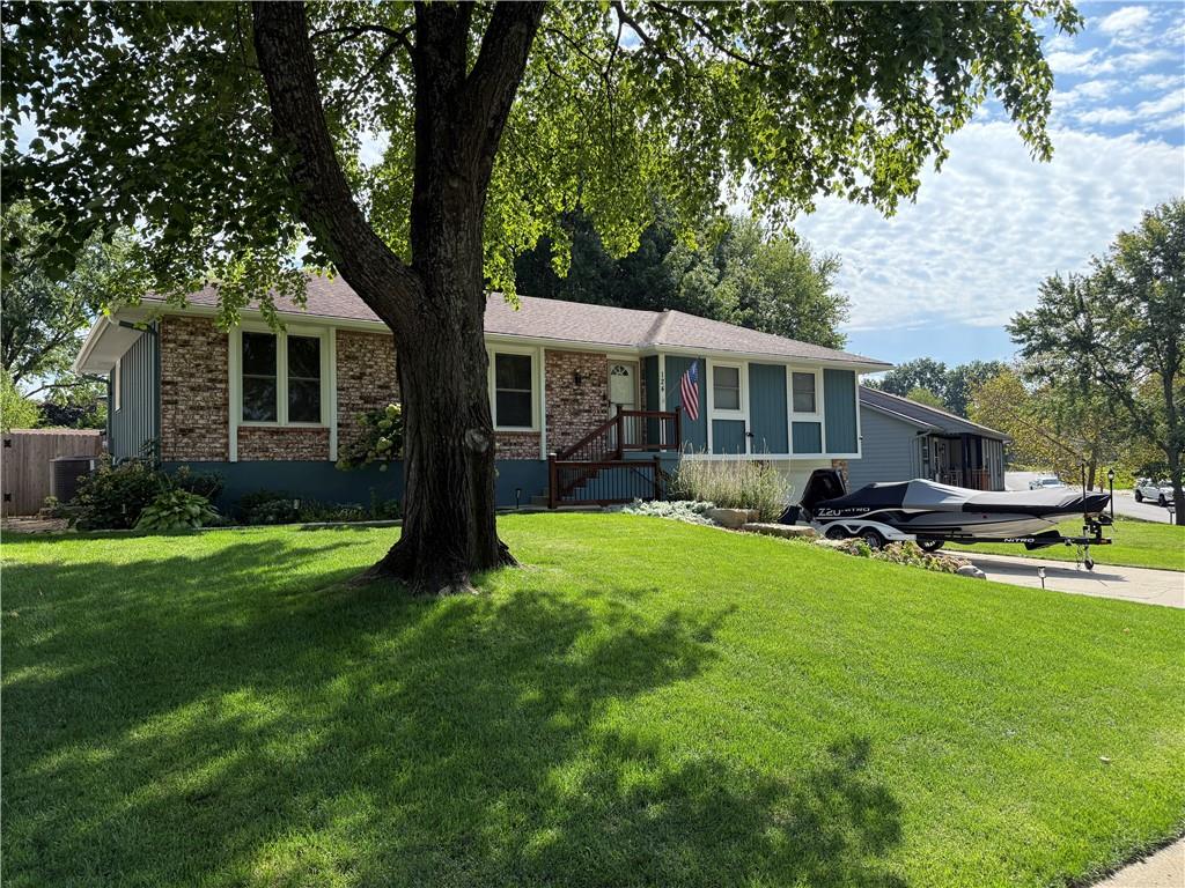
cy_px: 444
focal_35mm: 24
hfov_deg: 71.6
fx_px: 822
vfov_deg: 56.8
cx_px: 592
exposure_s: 1/2169
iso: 100
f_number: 1.78
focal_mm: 6.76
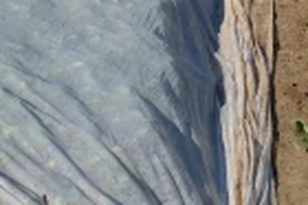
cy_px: -65
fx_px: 1316
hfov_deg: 12.4
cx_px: 517
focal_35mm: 154
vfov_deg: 8.8
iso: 250
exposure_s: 1/250
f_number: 11
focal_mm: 18
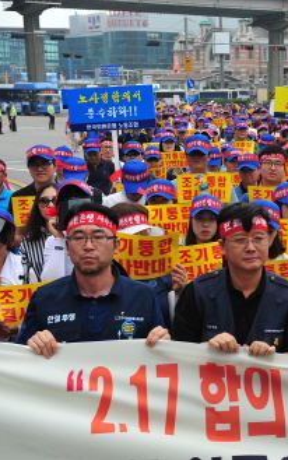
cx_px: 326
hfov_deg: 18.4
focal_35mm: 68
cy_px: 229
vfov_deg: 30.2
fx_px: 853
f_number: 5.6
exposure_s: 1/400
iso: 200
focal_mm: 44
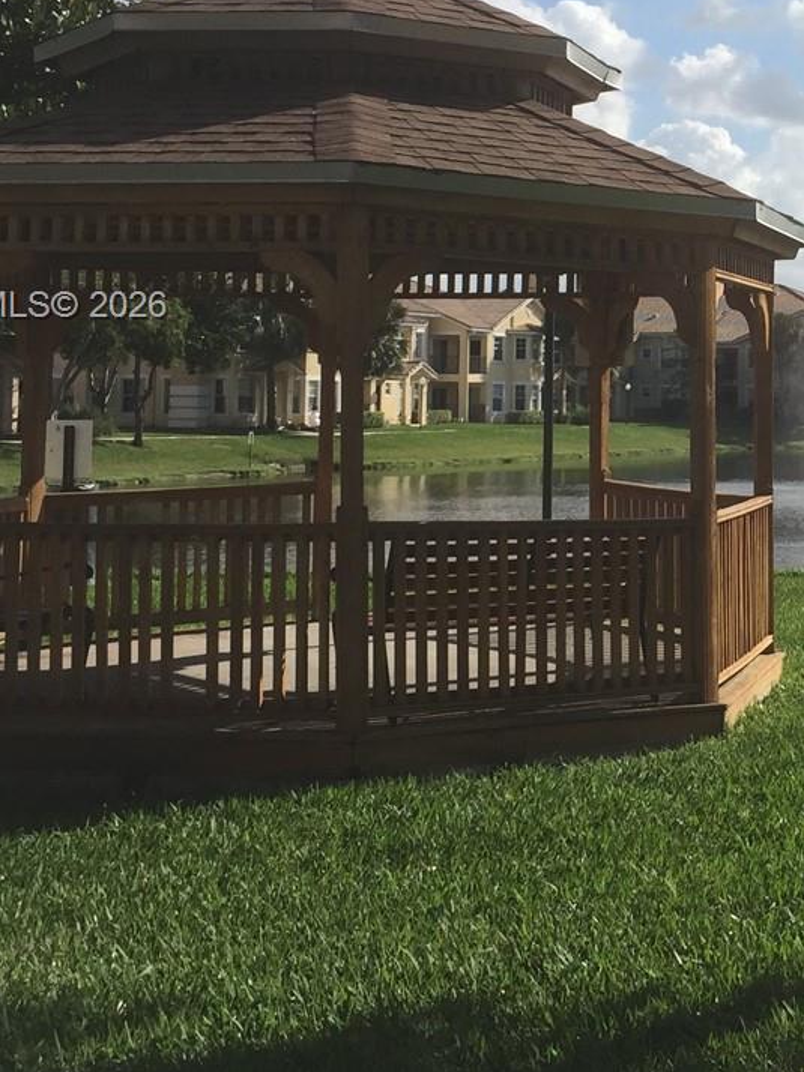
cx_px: 902
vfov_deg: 29.5
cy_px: 308
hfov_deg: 21.3
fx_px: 2014
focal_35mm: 65
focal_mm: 4.15
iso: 32
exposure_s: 1/2326
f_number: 2.2
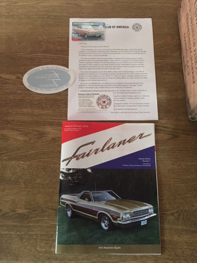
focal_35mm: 29
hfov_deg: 48.2
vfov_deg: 61.7
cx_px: 98
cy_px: 132
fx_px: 220
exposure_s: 1/17
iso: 320
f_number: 2.2
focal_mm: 4.15
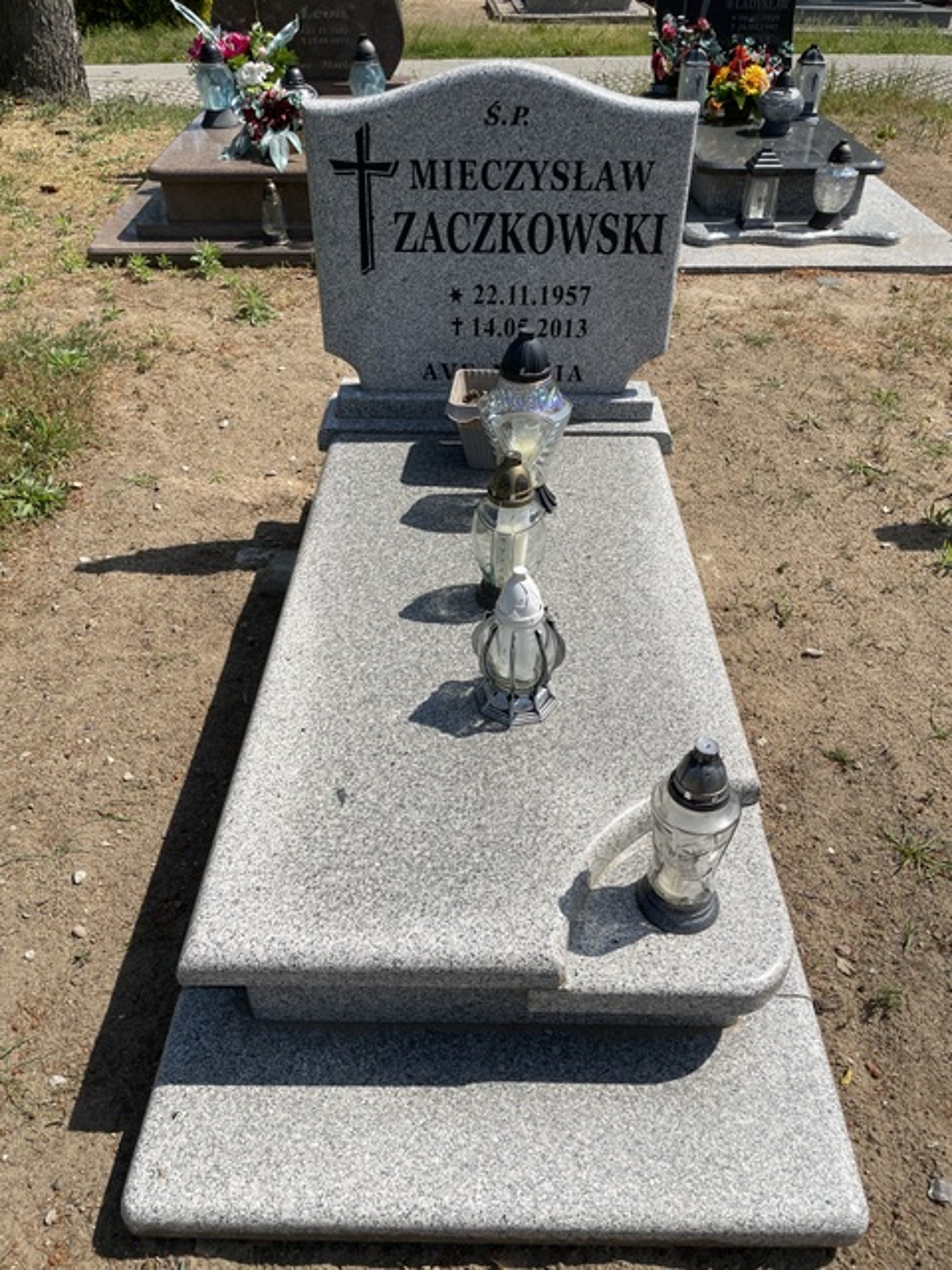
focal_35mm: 26
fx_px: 953
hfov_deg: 53.1
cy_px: 635
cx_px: 476
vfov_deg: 67.3
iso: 32
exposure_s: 1/4464
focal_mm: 4.2
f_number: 1.6
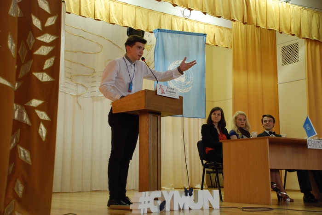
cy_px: 108
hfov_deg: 37.8
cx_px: 161
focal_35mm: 52
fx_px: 470
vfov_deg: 25.8
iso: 1250
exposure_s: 1/50
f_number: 4.5
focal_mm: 35
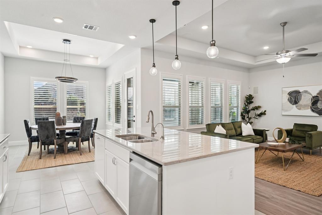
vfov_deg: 61.9
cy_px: 108
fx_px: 179
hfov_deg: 84.0
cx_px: 161
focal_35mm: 20
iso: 400
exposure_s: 1/60
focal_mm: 20
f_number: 8
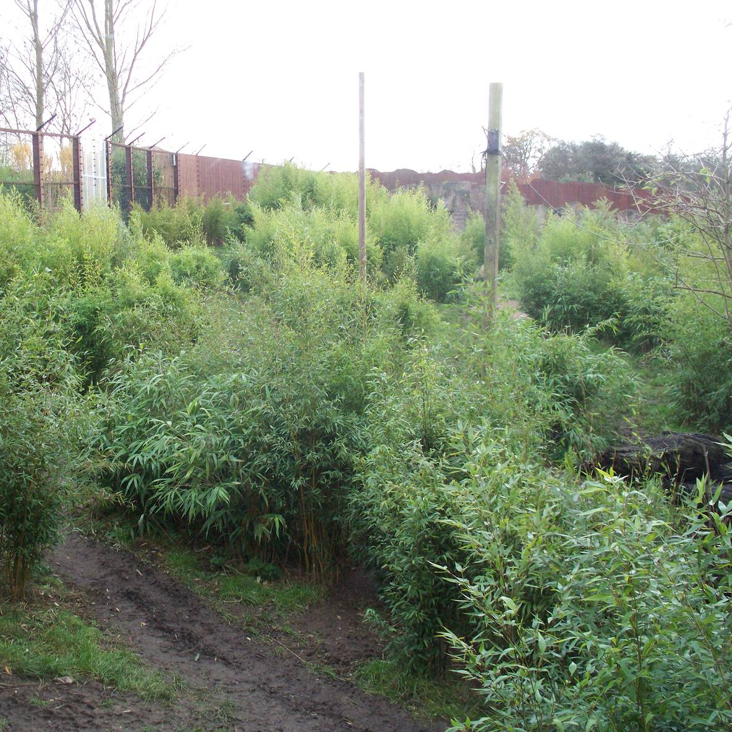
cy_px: 367
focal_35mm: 43
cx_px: 257
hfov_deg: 38.8
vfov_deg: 39.2
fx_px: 1029
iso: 160
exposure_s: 1/60
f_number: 2.8
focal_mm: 7.54
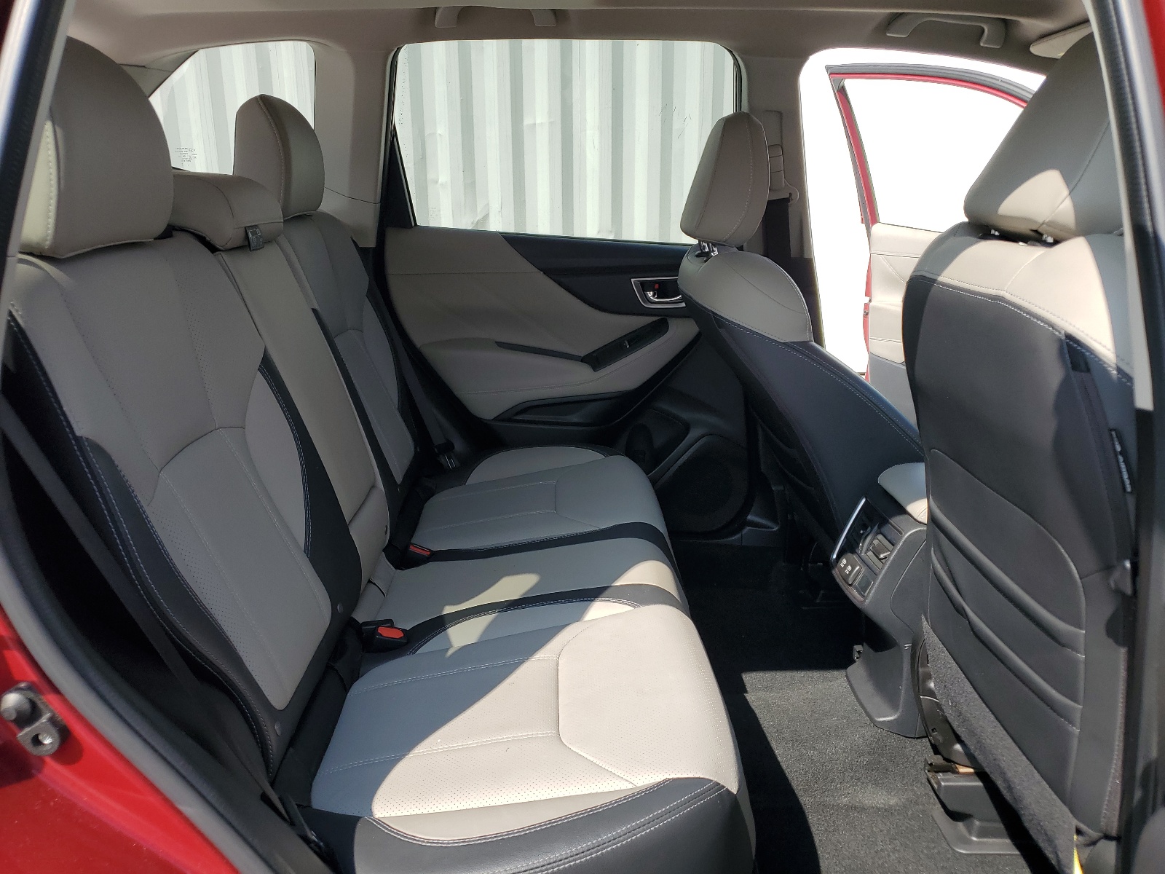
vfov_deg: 53.1
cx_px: 582
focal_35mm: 26
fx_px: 875
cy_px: 437
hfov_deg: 67.3
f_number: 1.5
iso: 50
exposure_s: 1/1250
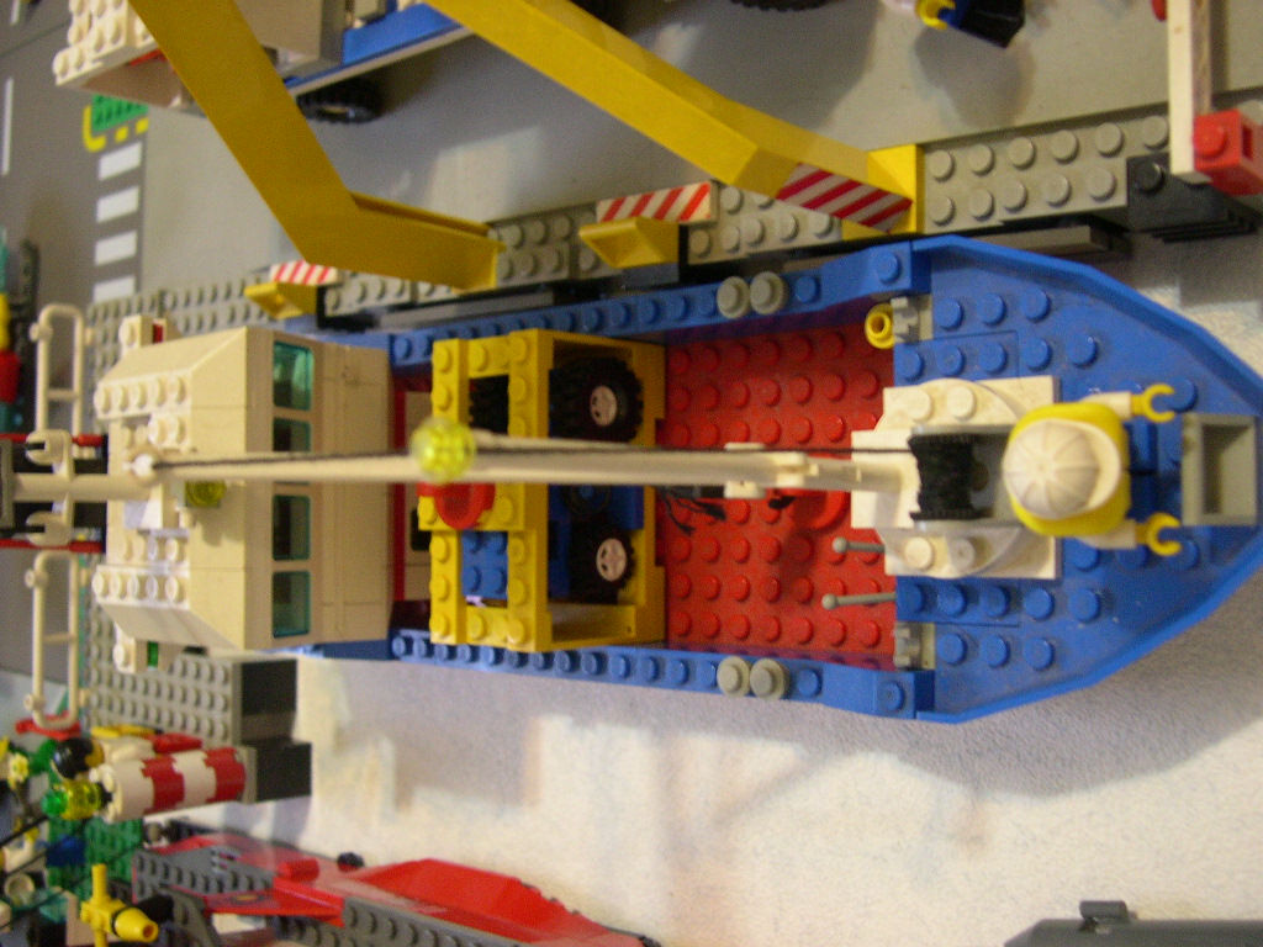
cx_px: 632
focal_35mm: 38
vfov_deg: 37.7
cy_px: 474
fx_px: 1386
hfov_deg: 49.0
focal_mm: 8
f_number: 2.8
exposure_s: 1/3.3
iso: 400
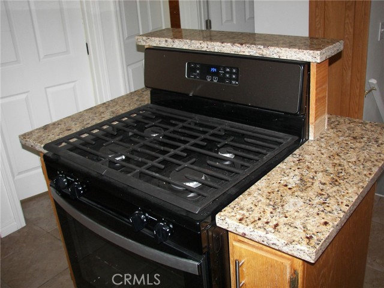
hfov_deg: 51.4
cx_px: 192
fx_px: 399
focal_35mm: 36
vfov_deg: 39.7
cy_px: 144
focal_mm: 6
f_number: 2.8
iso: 100
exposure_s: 1/30
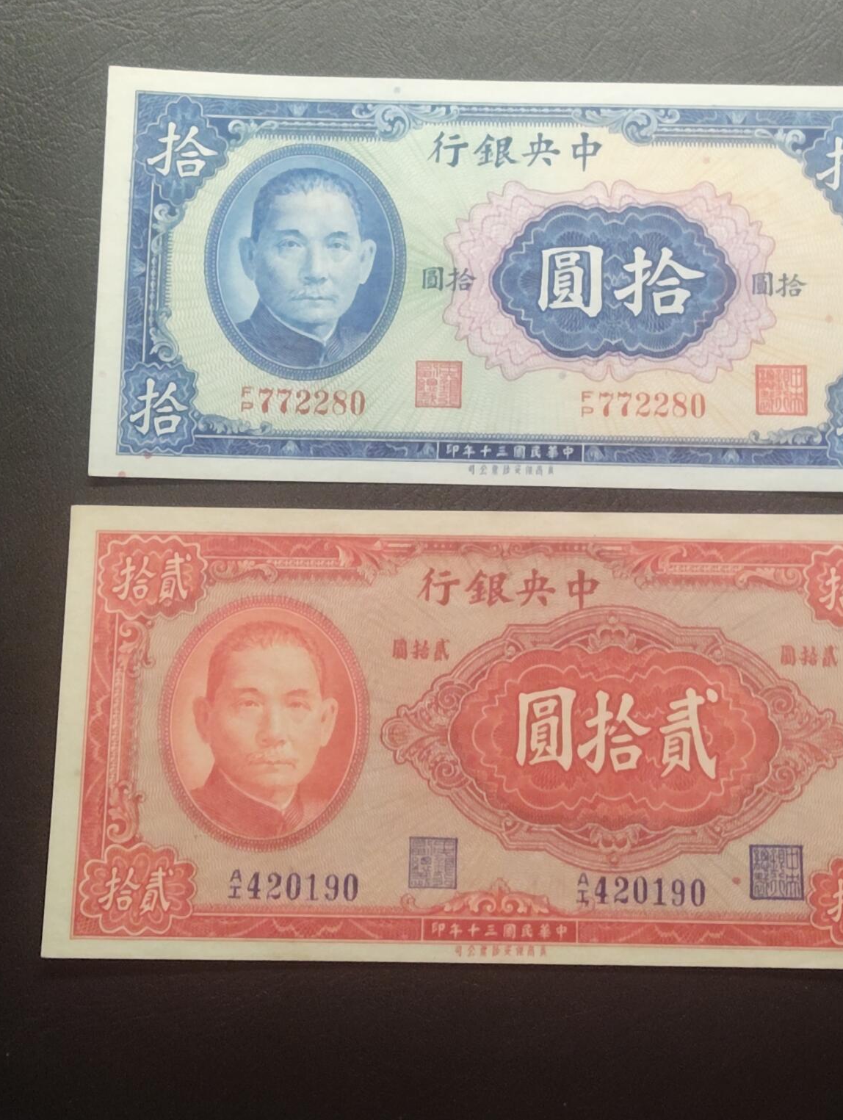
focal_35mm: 59
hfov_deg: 24.8
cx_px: 489
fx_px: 1911
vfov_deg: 32.6
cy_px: 470
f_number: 2.2
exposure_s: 1/50
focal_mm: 3.42
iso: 500
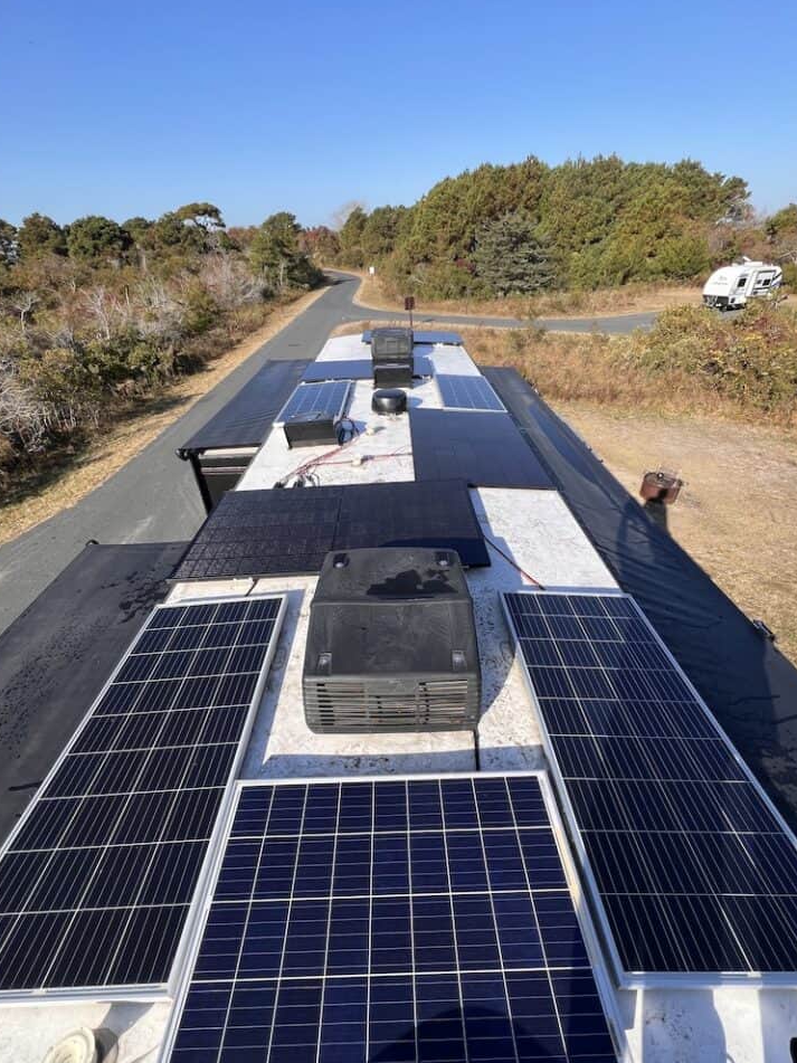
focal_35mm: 14
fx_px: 430
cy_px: 562
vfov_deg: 102.0
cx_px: 396
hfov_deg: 85.7
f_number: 1.8
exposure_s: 1/1054
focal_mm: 1.57
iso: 32
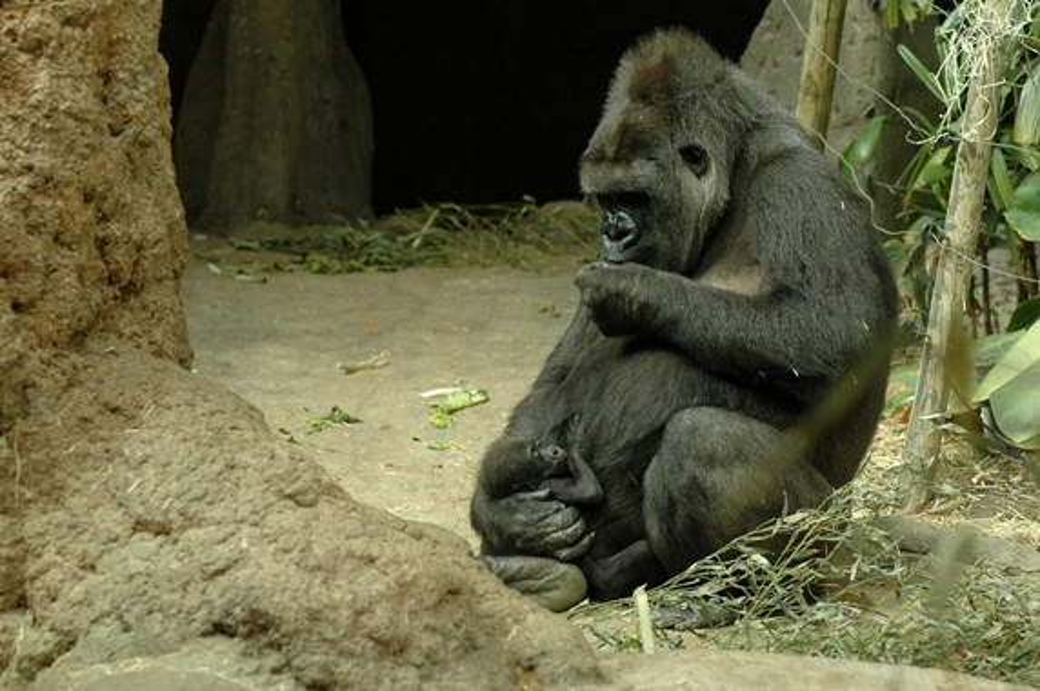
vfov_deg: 9.6
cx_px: 520
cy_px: 346
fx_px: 4112
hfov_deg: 14.4
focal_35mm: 142
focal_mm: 95
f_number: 5.6
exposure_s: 1/160
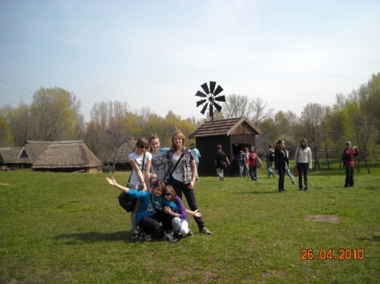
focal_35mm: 35
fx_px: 384
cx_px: 190
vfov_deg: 40.7
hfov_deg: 52.6
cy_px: 142
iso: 64
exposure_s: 1/218
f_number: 5.6
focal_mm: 5.7
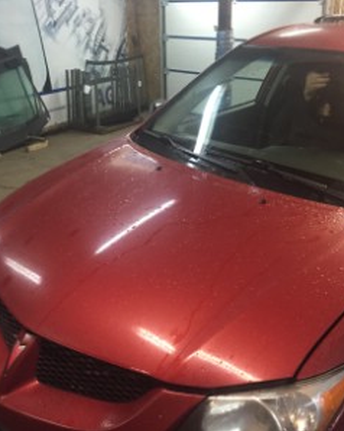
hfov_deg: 39.1
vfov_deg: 48.0
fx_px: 484
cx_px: 189
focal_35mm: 38
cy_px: 216
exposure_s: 1/33
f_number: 2.2
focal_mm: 4.15
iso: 250
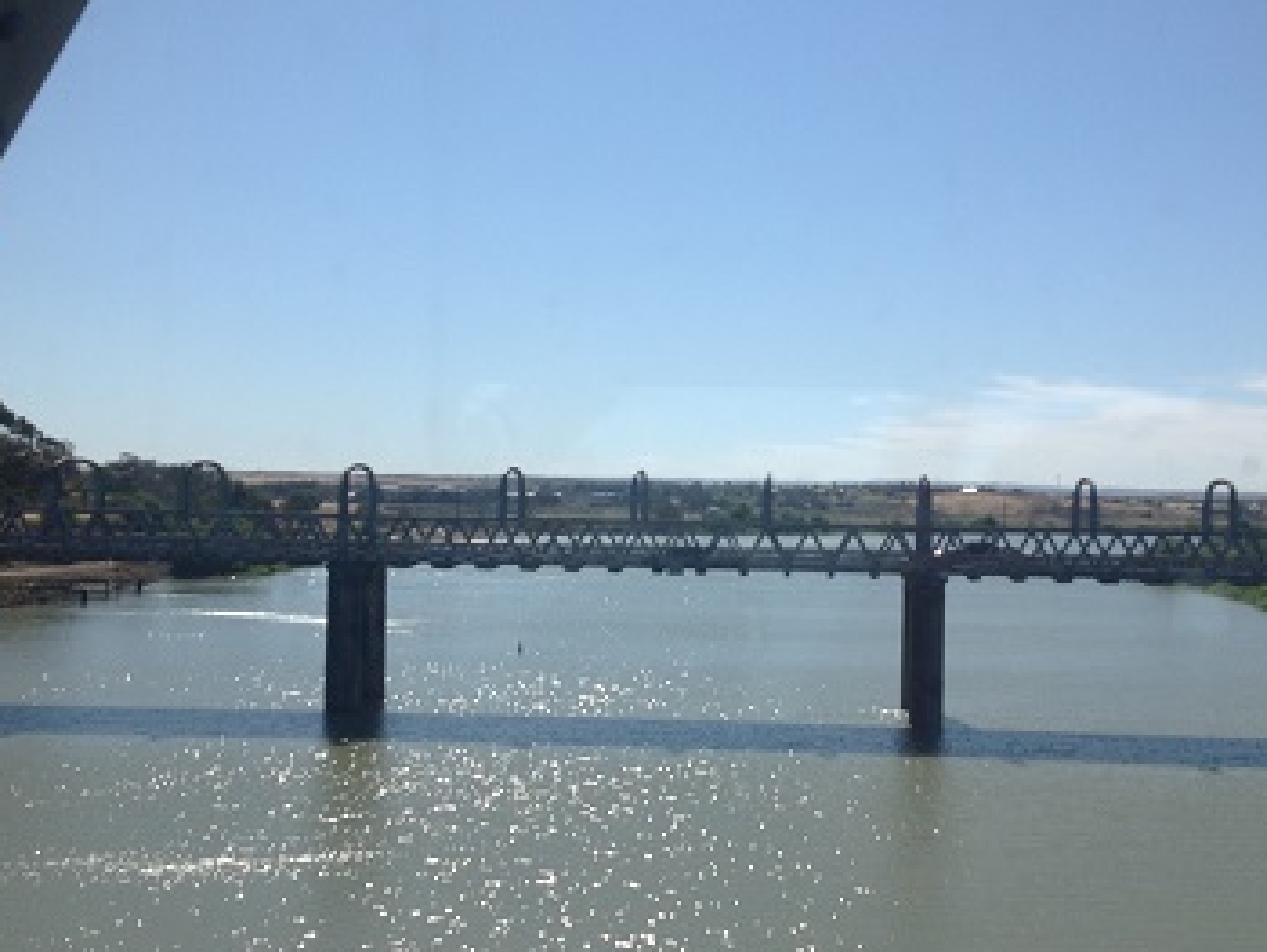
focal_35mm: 50
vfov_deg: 29.1
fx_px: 1831
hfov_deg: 38.1
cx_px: 691
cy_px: 519
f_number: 2.4
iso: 50
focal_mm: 4.28
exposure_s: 1/2762
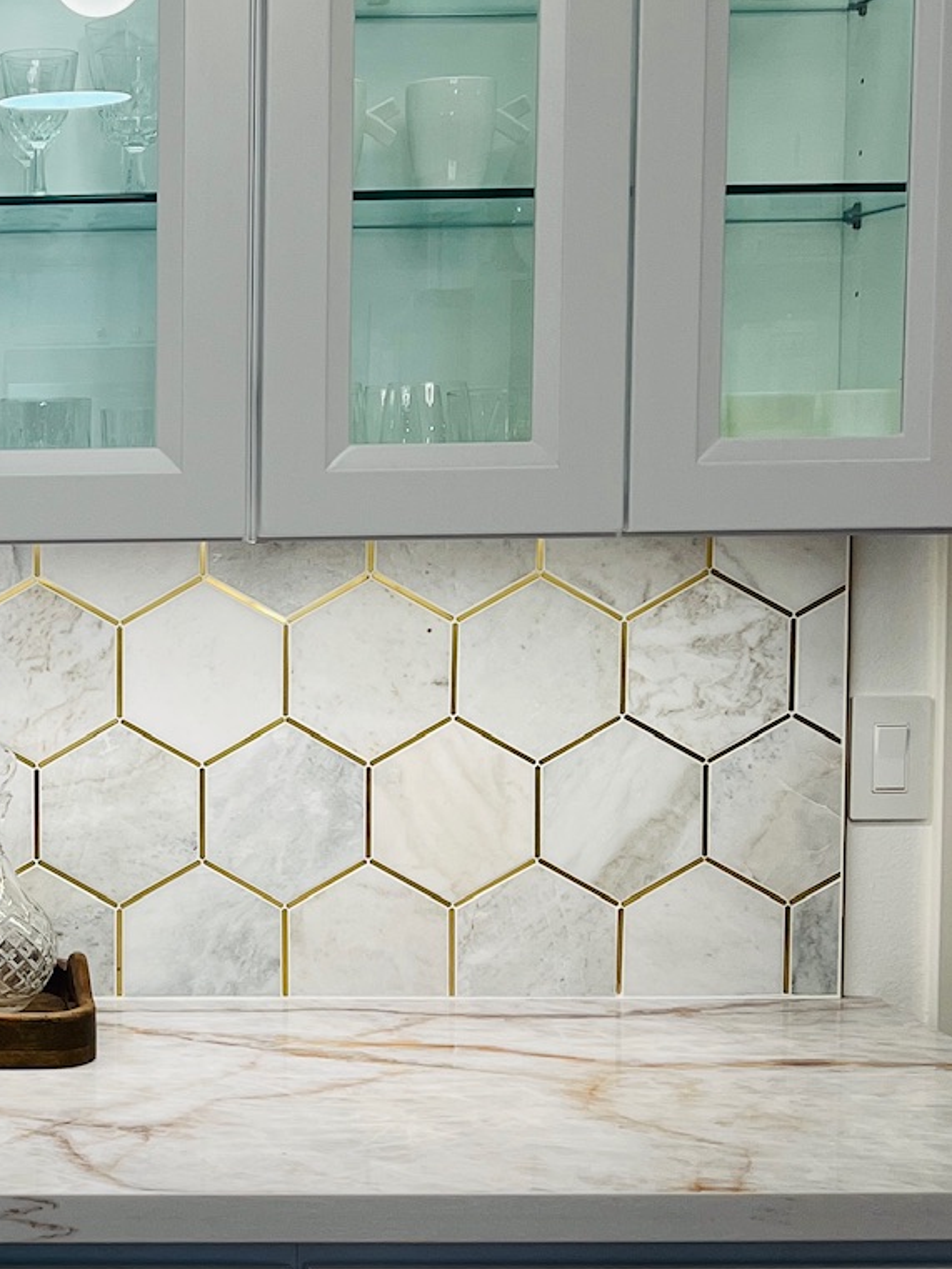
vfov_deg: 27.8
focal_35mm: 70
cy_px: 660
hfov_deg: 19.8
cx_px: -187
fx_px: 2566
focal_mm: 5.7
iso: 50
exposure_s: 1/120
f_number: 1.5
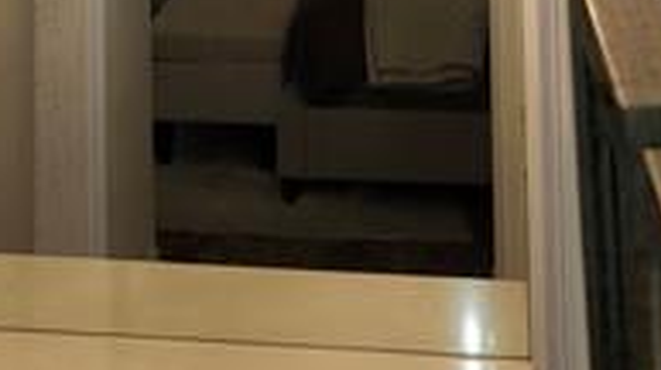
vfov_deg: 10.6
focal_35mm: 104
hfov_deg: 20.4
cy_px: -370
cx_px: 144
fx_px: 1821
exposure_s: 1/120
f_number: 1.8
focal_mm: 5.54
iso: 40
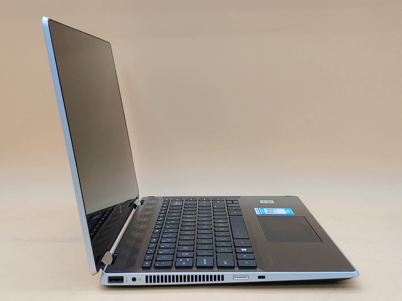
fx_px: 534
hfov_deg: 41.2
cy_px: 150
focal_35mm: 46
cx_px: 201
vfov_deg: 31.5
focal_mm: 4.36
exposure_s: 1/120
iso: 100
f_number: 1.8
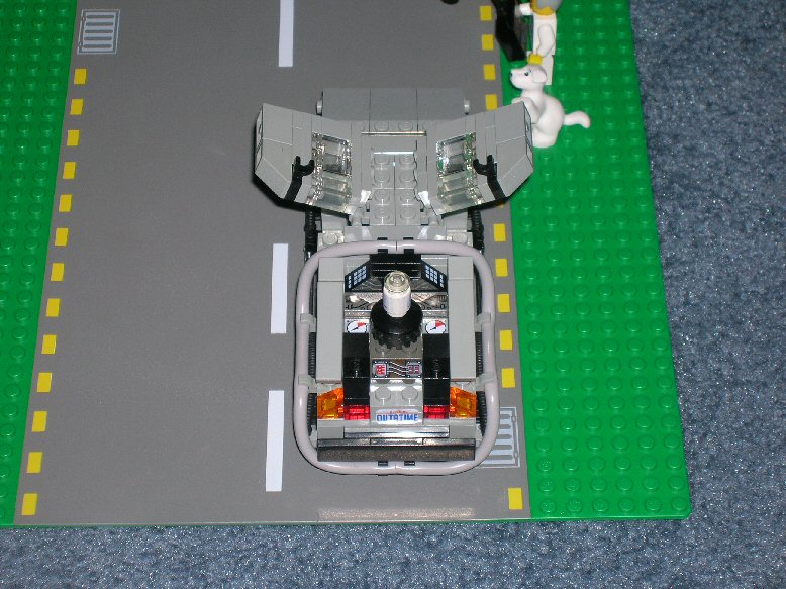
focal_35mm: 102
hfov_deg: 19.3
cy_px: 294
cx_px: 393
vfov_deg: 14.5
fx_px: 2315
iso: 50
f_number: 4.9
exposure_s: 1/60.1
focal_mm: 17.1
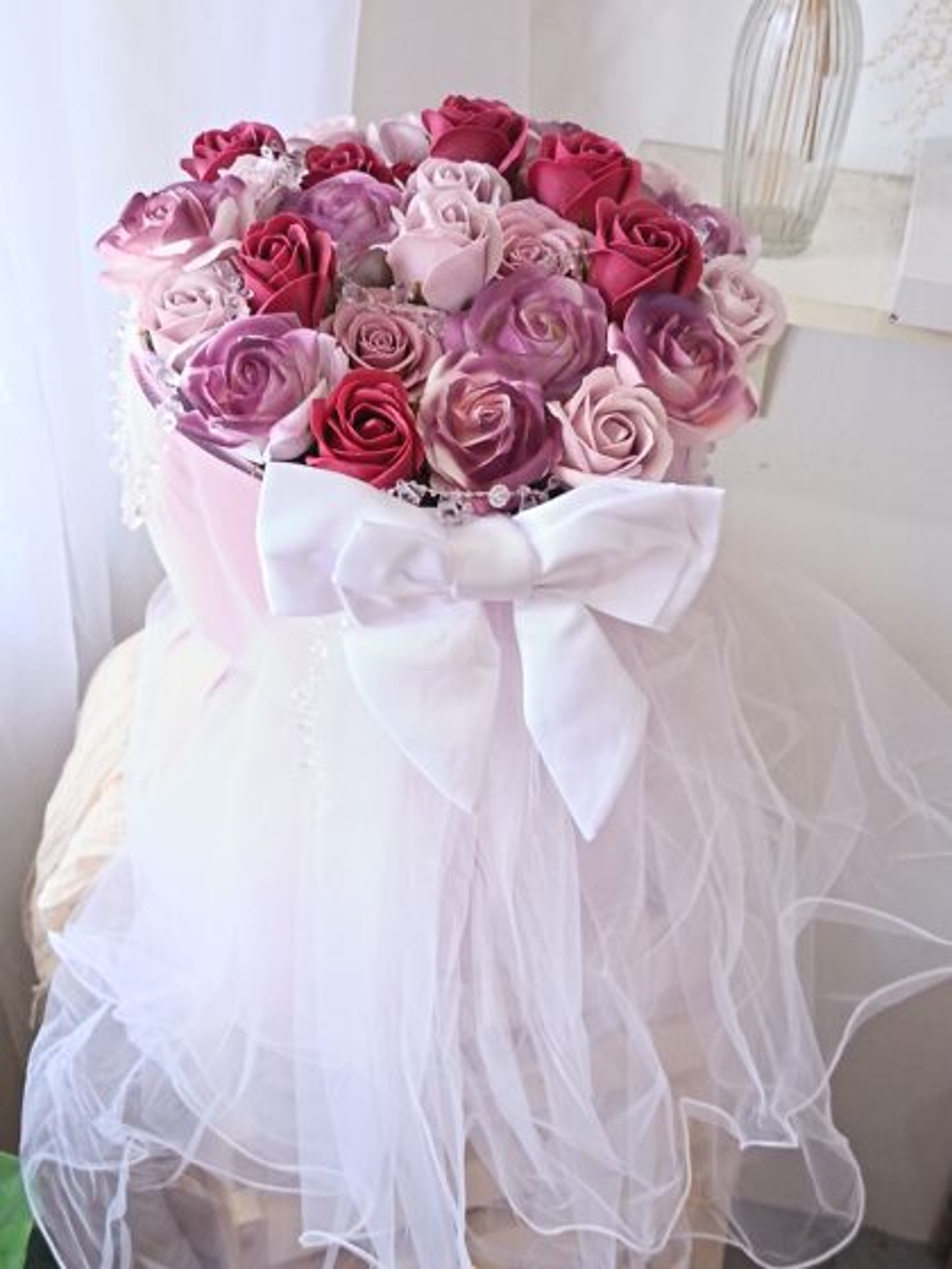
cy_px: 634
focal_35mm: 48
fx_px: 1760
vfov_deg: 39.7
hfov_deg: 30.3
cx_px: 476
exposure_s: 1/50
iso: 638
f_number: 3.5
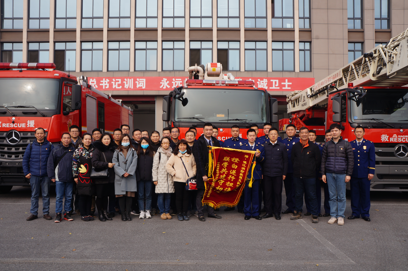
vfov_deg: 41.7
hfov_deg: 59.5
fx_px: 357
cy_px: 136
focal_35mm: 32
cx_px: 204
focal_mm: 21
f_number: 13
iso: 100
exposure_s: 1/60
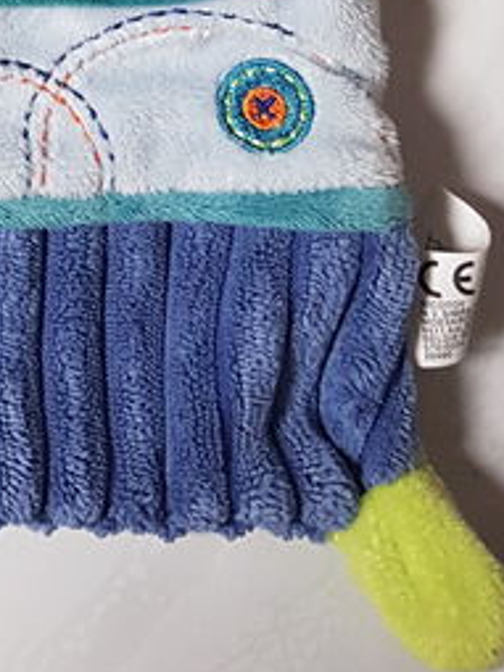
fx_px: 1982
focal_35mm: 102
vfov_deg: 17.5
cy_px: -300
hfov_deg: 13.0
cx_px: -425
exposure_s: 1/60
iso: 160
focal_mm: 4.2
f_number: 1.7
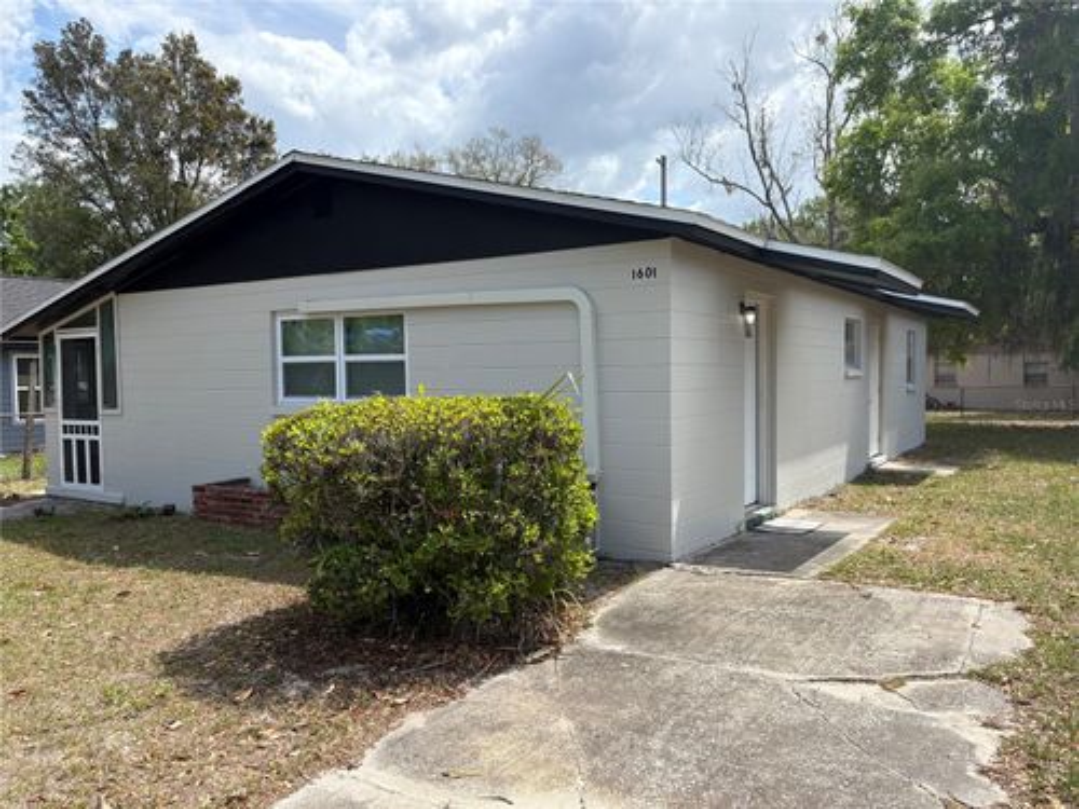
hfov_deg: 67.3
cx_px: 540
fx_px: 810
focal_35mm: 26
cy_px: 404
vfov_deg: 53.1
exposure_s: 1/2639
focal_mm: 5.96
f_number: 1.6
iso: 50
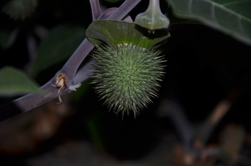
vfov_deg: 8.7
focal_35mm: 158
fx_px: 1096
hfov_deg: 13.1
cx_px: 126
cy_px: 83
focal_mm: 105
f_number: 5.6
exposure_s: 1/30
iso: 200
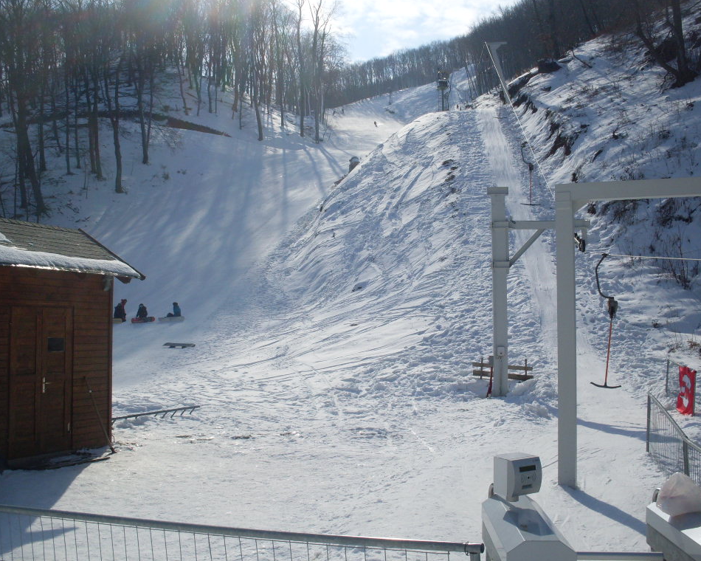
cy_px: 280
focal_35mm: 40
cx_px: 350
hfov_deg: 45.8
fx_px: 830
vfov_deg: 37.3
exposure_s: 1/500
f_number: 8.4
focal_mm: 6.3
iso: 80
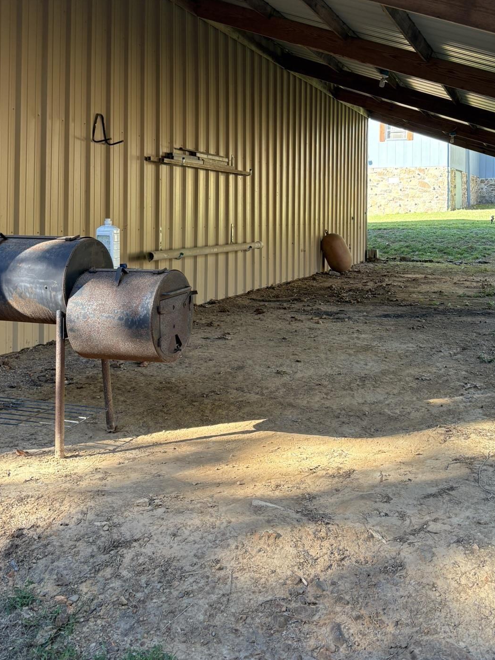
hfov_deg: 37.6
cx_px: 291
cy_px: 216
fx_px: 724
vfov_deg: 48.1
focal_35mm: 38
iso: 100
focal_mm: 5.96
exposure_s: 1/159
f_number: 1.6
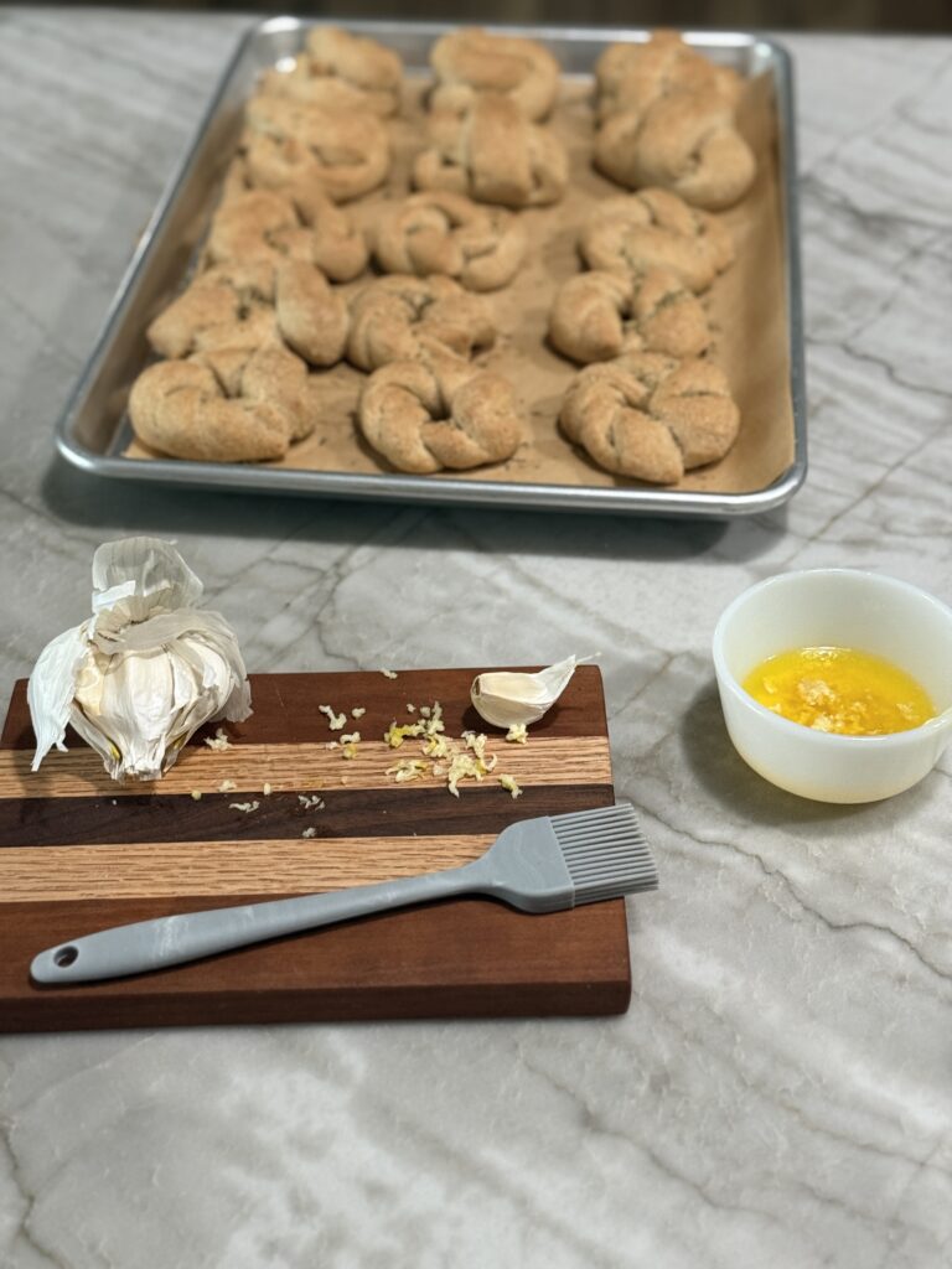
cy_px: 634
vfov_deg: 39.7
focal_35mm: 48
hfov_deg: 30.3
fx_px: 1760
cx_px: 476
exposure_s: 1/40
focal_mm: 6.76
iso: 320
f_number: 1.78
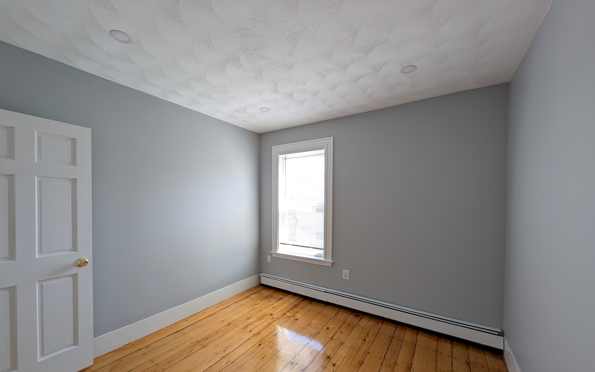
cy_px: 205
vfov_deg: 82.6
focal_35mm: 13
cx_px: 295
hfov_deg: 109.4
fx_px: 211
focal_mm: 2.23
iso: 41
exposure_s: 1/91.5
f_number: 1.95
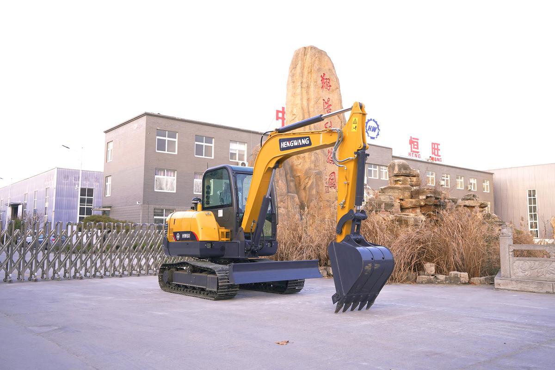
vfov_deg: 43.6
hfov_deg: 61.9
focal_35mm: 30
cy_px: 185
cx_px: 278
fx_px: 462
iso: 160
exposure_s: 1/160
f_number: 4
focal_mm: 30
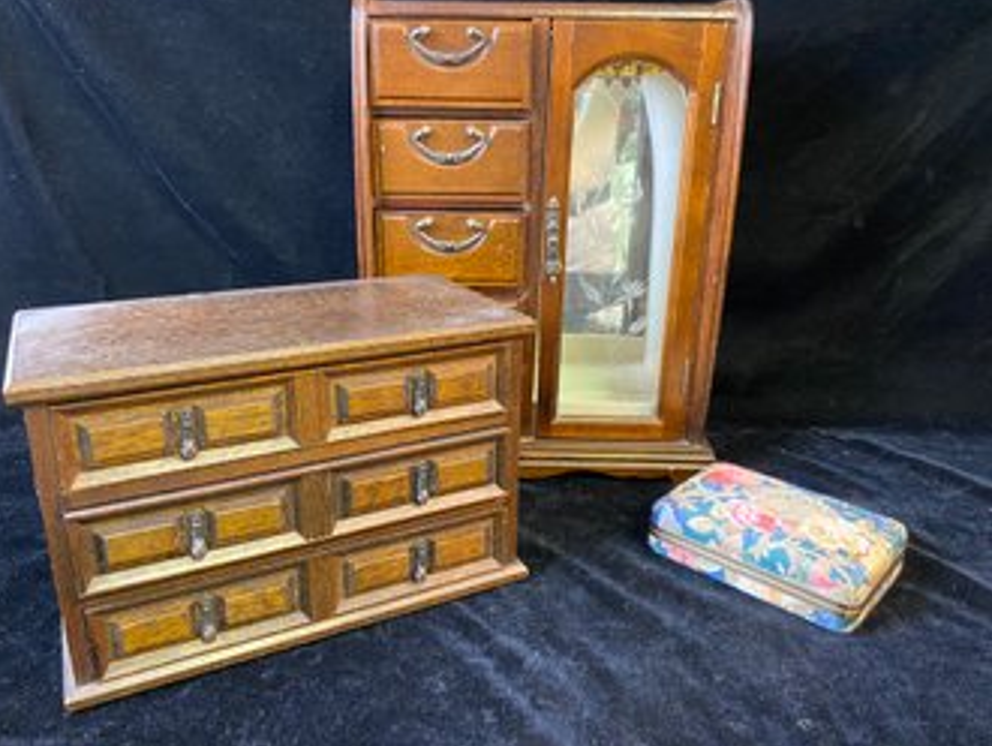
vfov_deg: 51.4
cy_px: 365
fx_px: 774
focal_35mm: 27
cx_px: 479
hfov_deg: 65.3
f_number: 1.8
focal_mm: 4.25
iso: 400
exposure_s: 1/60
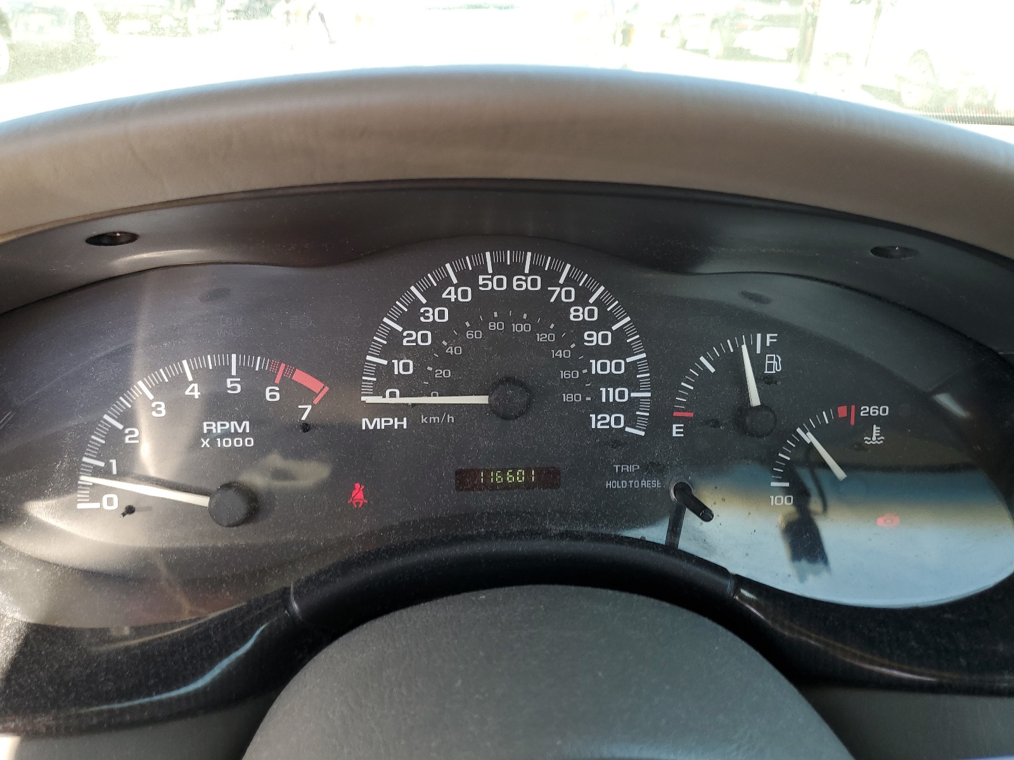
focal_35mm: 26
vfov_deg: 53.1
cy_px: 380
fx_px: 762
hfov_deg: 67.3
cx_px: 507
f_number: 1.5
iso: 50
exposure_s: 1/143
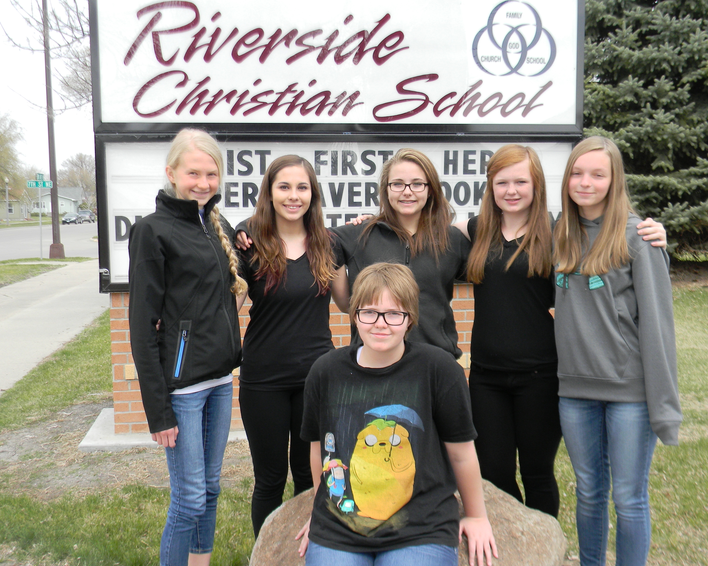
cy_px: 281
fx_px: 796
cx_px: 356
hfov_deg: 47.9
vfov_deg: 39.2
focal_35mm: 38
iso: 112
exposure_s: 1/432
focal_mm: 6.4
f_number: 3.7
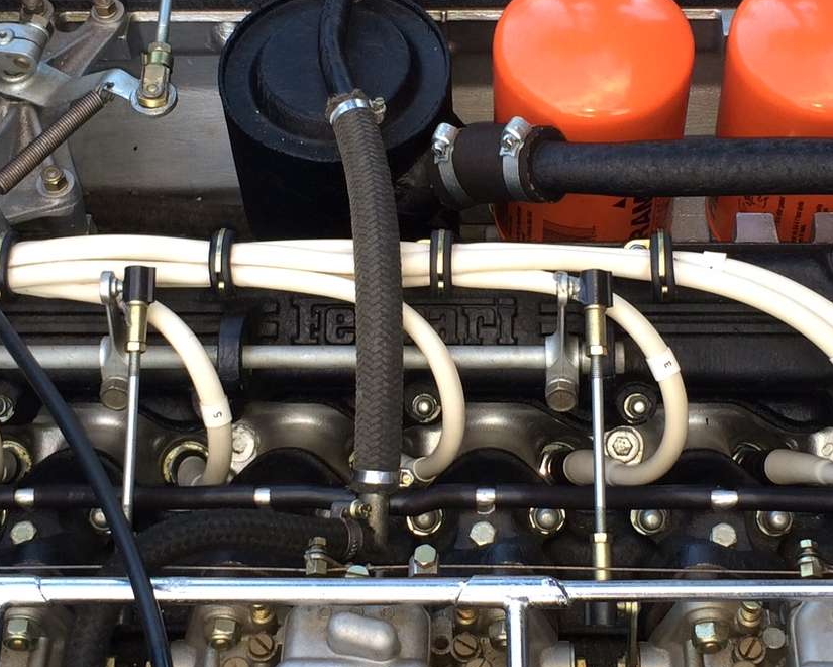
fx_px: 1750
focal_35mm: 71
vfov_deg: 21.5
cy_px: 251
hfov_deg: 26.7
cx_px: 471
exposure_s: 1/30
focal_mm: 4.12
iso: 40
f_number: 2.2
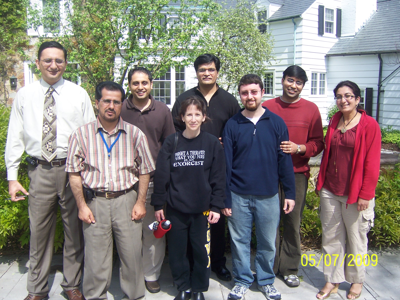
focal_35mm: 36
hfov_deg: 51.4
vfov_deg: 39.7
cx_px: 200
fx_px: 416
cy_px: 150
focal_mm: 6.2
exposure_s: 1/500
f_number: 2.8
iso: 80
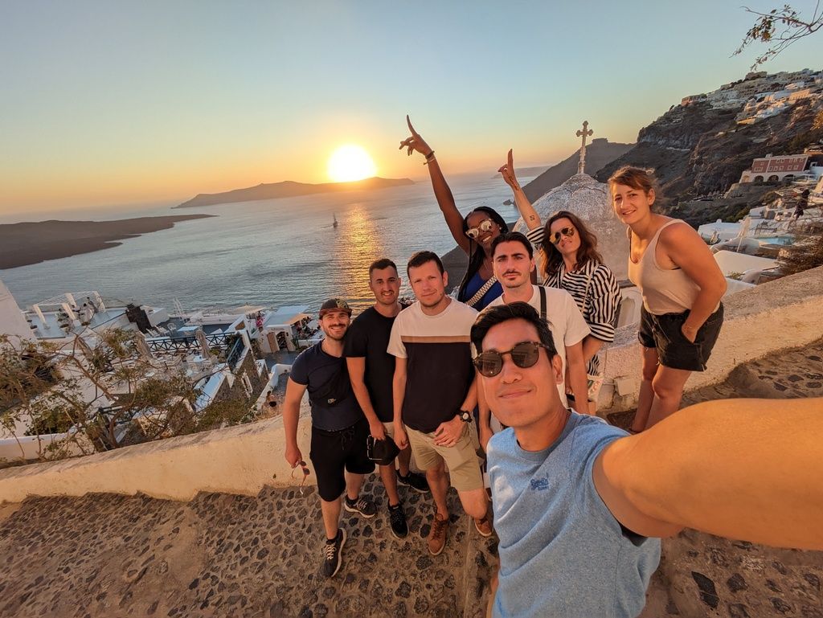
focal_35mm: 14
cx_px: 412
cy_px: 309
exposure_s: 1/1046
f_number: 2.2
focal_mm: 1.8
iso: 46
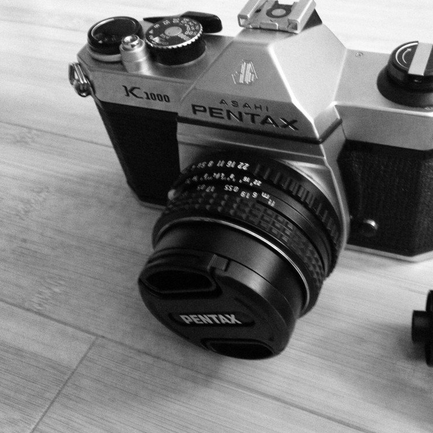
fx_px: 594
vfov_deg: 40.0
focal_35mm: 42
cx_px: 292
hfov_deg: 39.5
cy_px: 215
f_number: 2.4
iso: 800
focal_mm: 4.28
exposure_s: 1/15
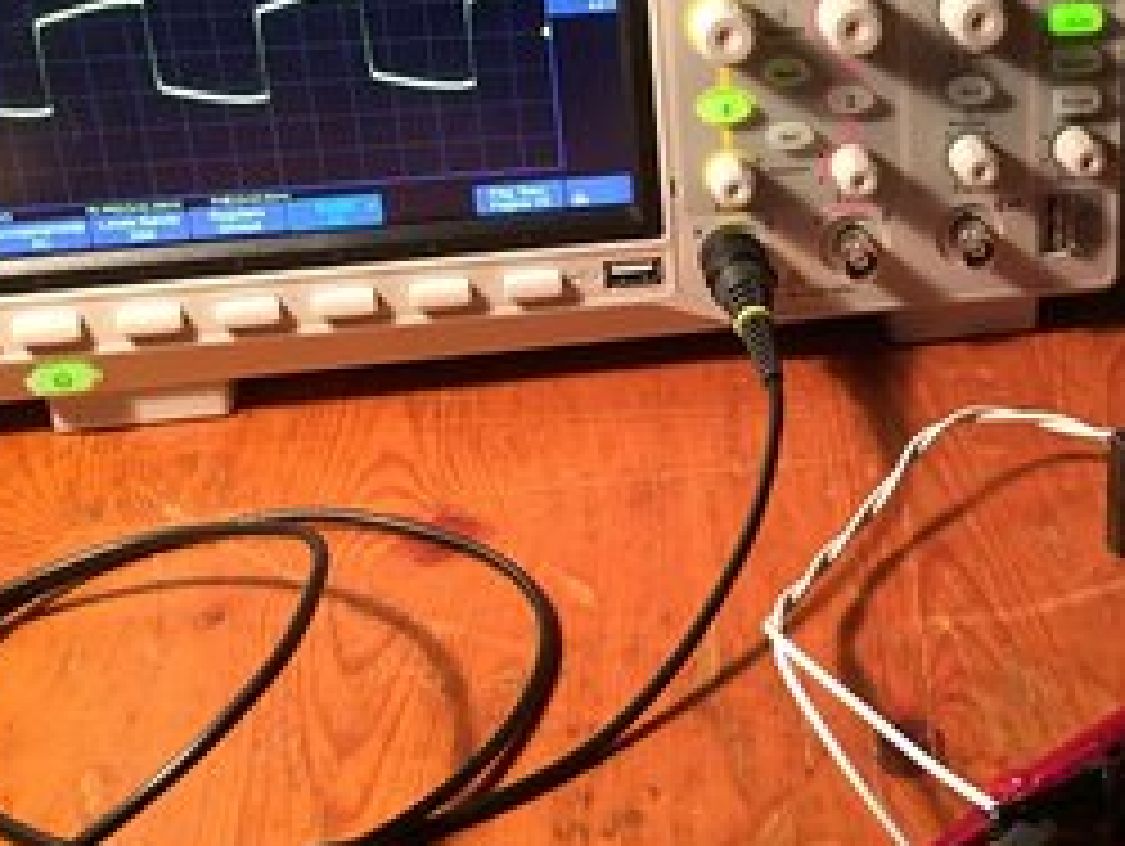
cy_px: 326
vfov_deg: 25.2
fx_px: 1887
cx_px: 994
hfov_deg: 31.7
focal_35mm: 58
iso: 200
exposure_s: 1/33
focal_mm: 4.15
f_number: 2.2
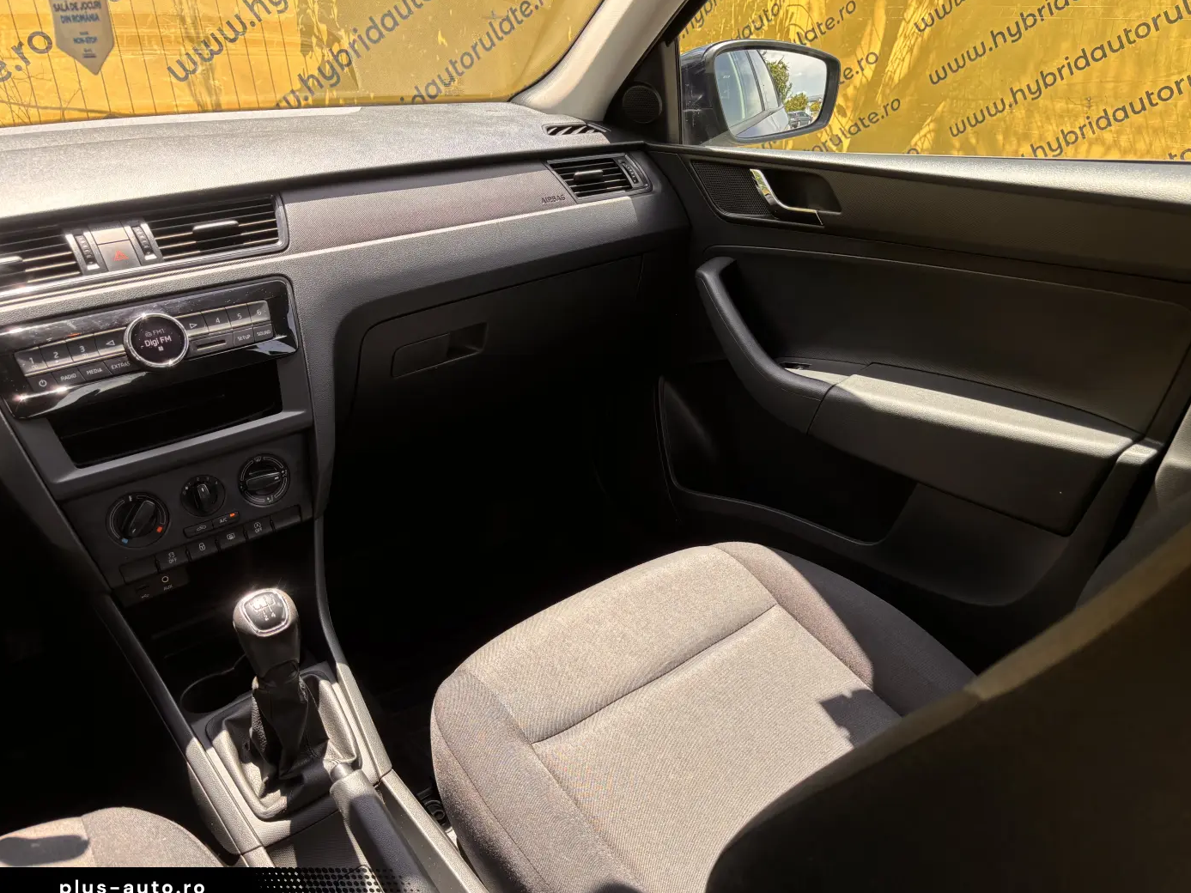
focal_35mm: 27
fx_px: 929
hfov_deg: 65.3
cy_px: 446
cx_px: 617
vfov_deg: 51.3
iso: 50
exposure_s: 1/312
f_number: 1.6
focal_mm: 5.96
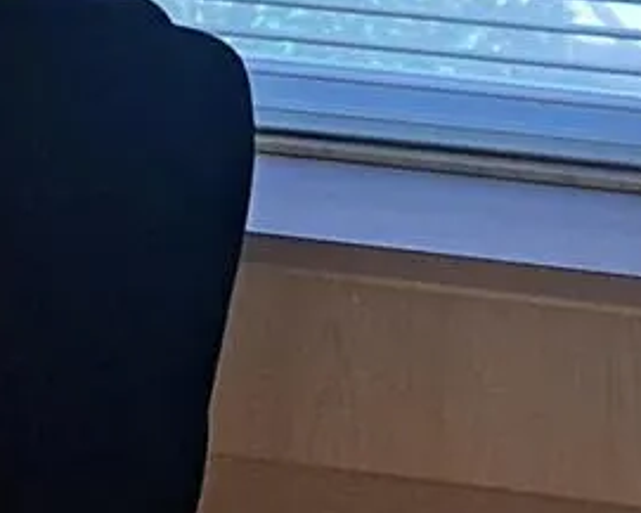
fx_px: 3359
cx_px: 393
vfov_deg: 8.6
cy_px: -239
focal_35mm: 177
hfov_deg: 10.9
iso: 100
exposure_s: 1/60
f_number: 1.8
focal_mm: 5.23
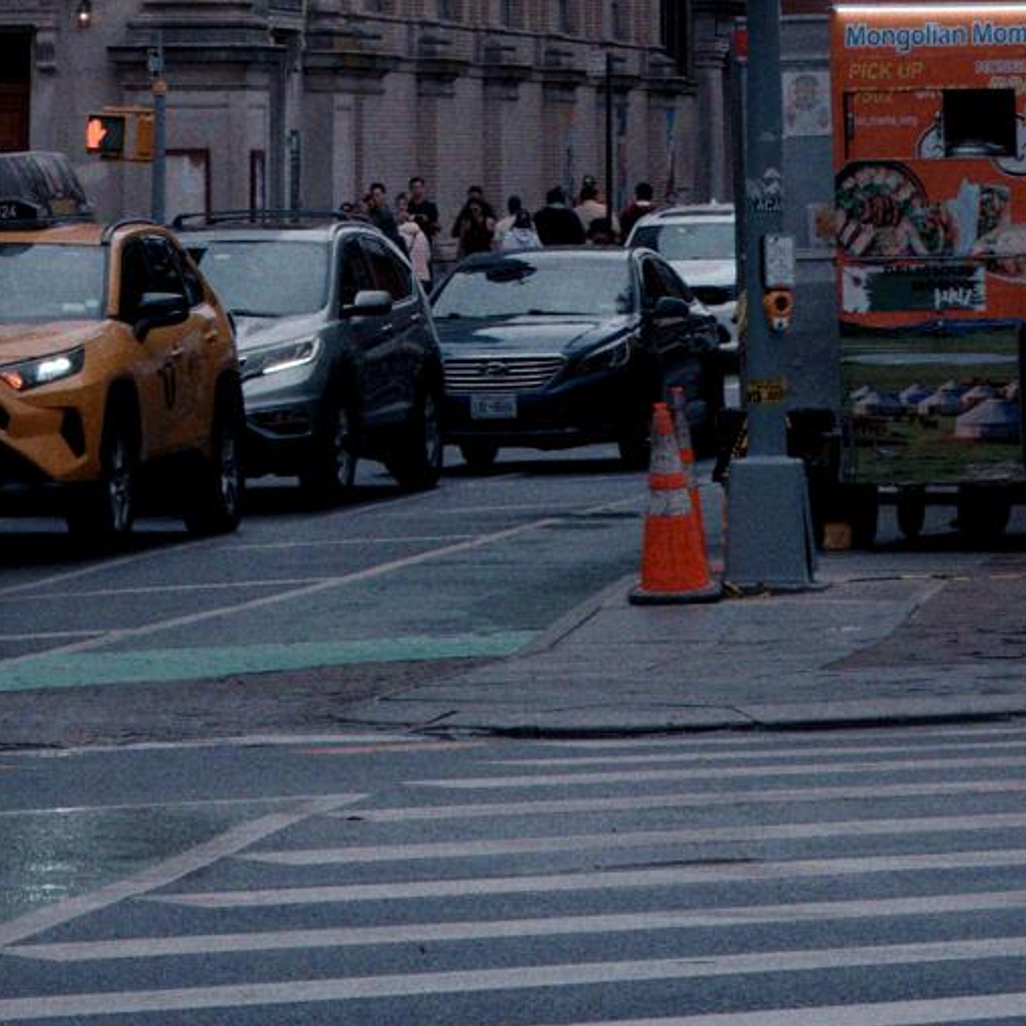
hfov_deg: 8.5
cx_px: 376
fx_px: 6941
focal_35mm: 207
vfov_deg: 7.8
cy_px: -1509
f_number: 9.5
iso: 100
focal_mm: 40
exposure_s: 1/640
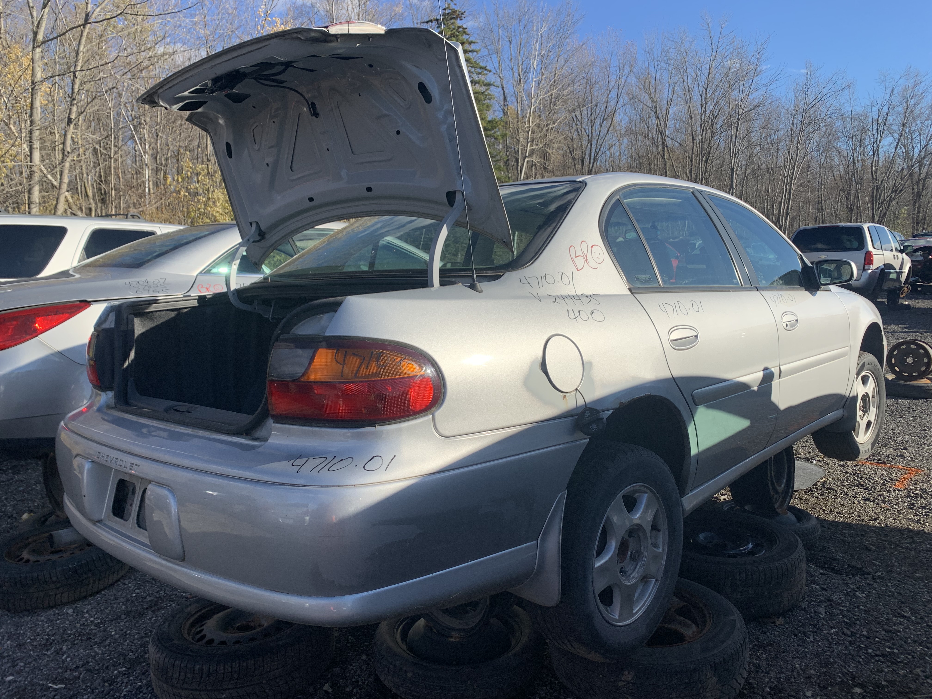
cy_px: 350
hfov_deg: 67.3
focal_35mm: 26
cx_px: 466
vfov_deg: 53.1
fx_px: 700
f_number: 1.8
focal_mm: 4.25
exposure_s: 1/1812
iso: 25
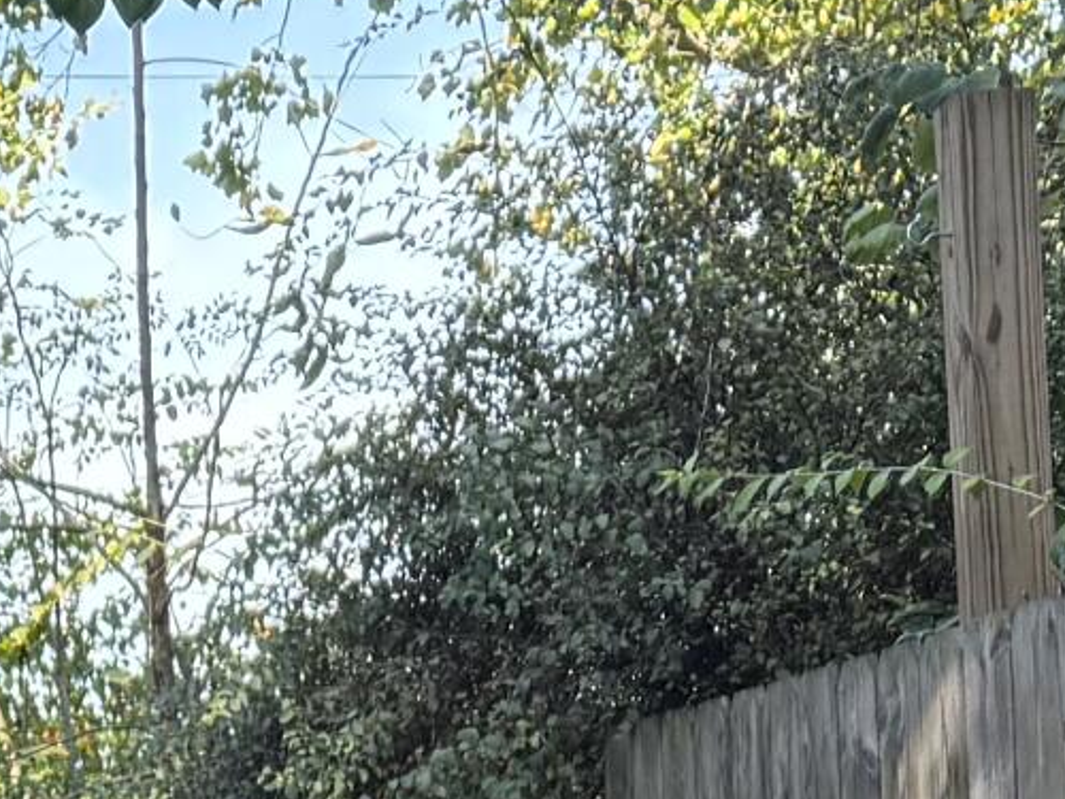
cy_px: 2331
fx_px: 4430
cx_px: 130
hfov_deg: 13.6
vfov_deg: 8.7
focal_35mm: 144
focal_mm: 6.76
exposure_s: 1/275
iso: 100
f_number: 1.78
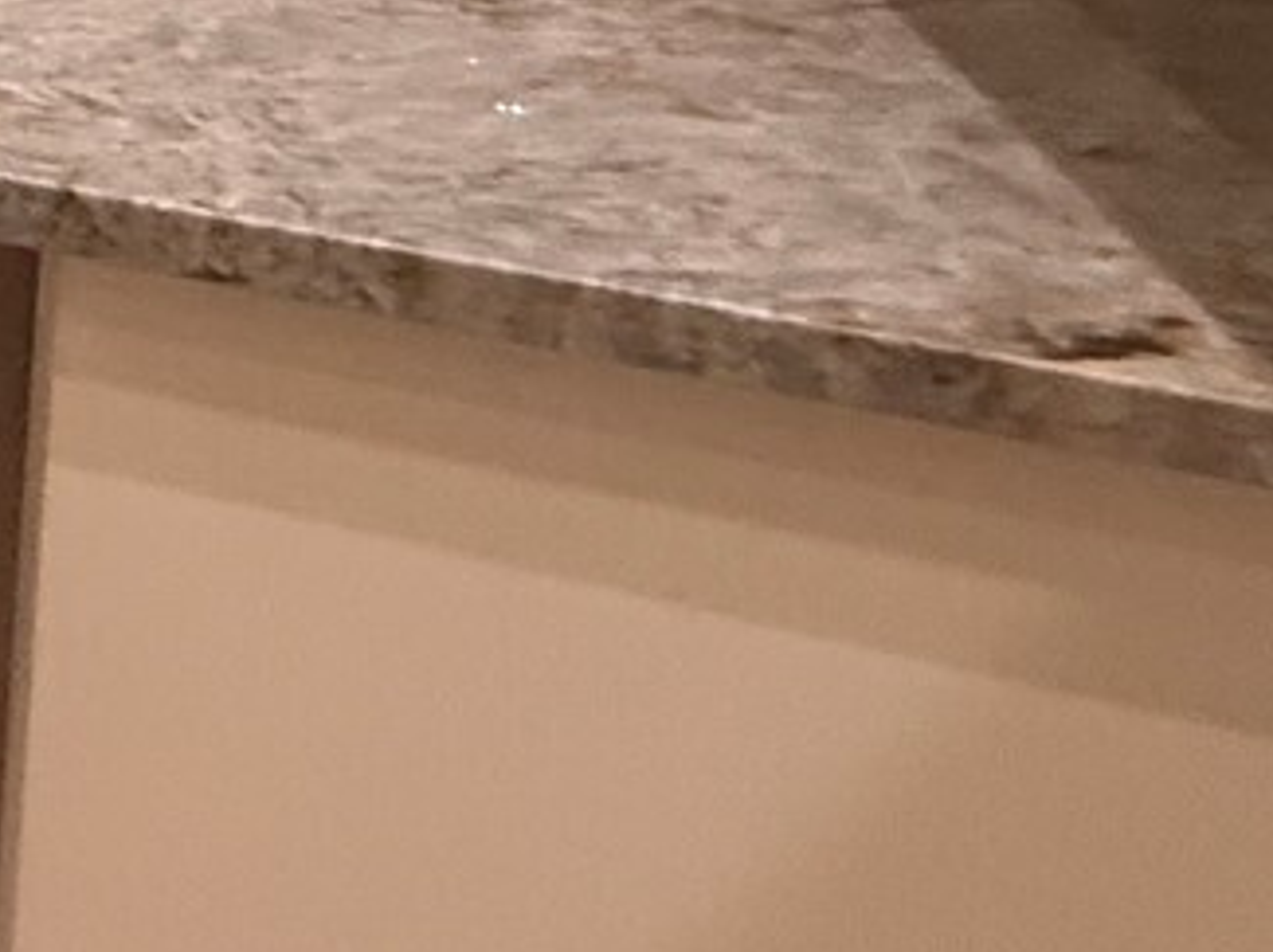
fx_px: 2535
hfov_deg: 15.1
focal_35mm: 69
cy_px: -662
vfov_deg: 17.8
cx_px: -1794
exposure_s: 1/60
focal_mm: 2.22
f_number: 2.2
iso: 400
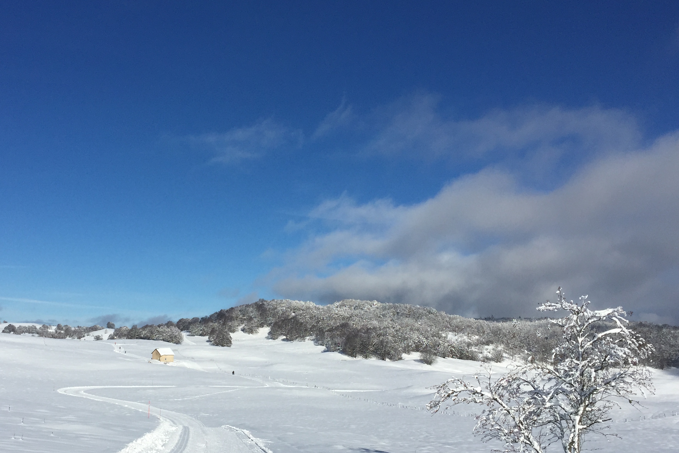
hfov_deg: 48.1
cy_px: 288
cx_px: 268
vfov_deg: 33.2
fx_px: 754
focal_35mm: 40
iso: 32
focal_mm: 4.15
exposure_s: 1/6623
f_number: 2.2
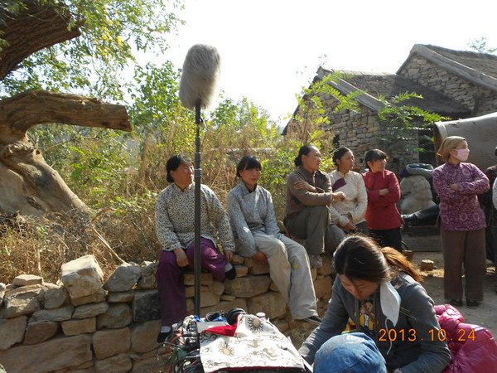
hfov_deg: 67.3
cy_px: 186
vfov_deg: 53.1
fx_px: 373
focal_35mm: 26
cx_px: 248
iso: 100
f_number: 3.2
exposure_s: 1/500
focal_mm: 4.6
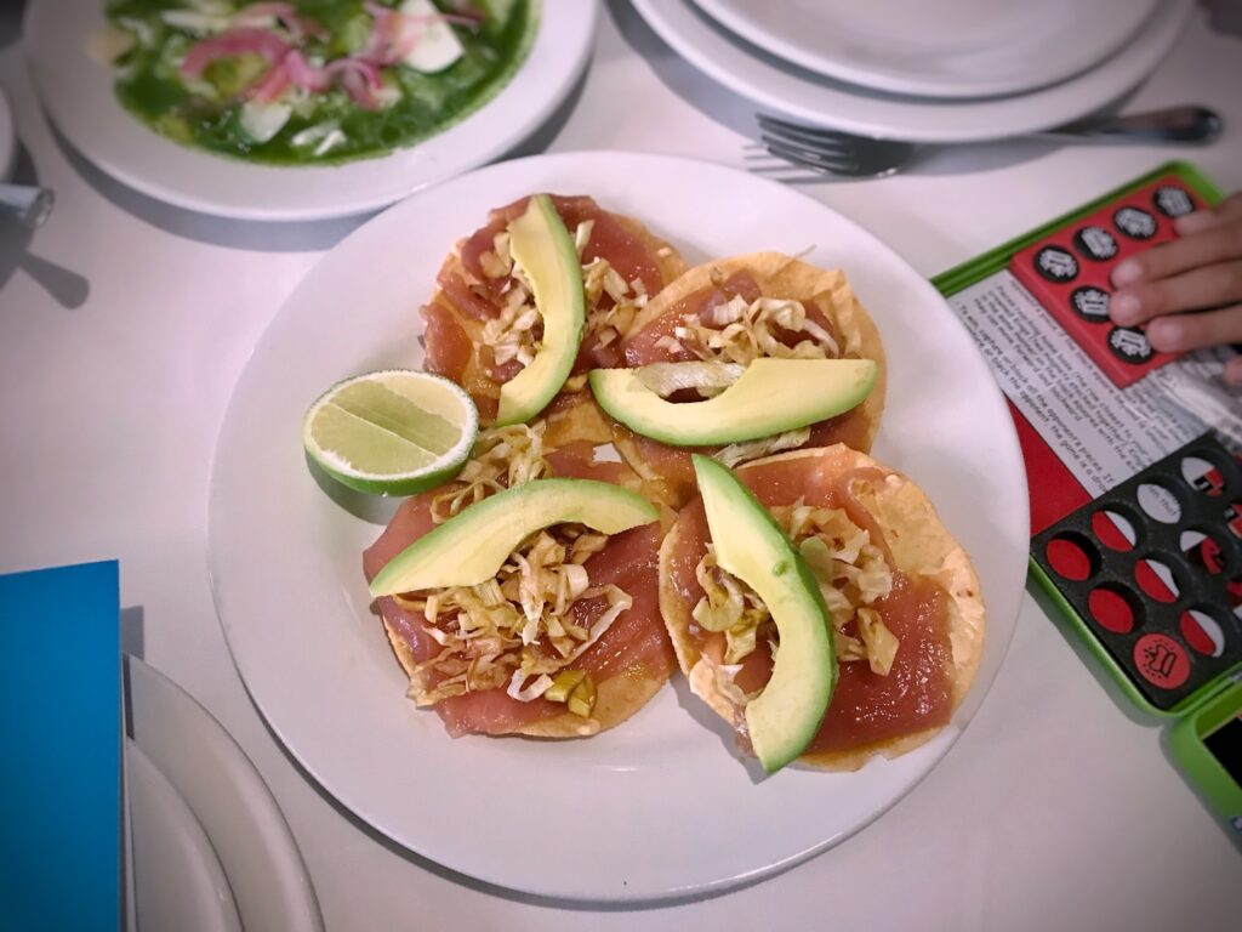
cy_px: 466
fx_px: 1005
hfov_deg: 63.4
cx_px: 621
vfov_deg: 49.7
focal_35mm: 28
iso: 80
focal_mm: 3.99
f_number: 1.8
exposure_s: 1/15
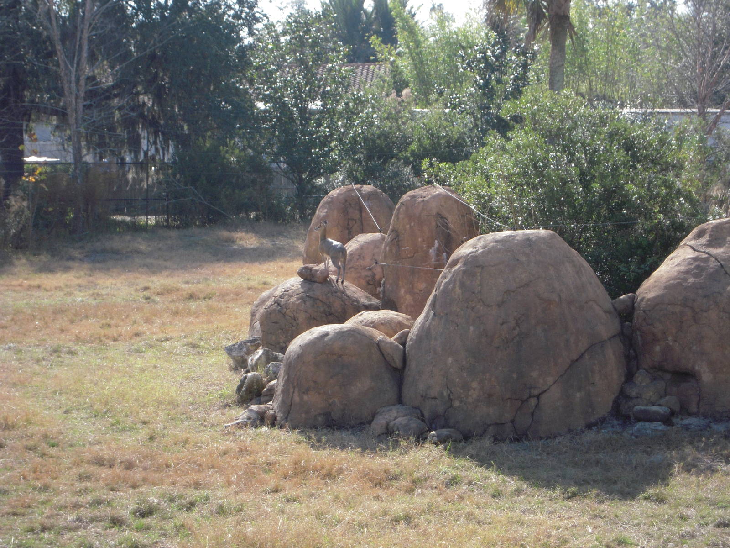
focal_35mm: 112
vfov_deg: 13.2
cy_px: 274
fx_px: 2362
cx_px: 365
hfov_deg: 17.6
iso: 200
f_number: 5.8
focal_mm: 20
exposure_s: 1/250
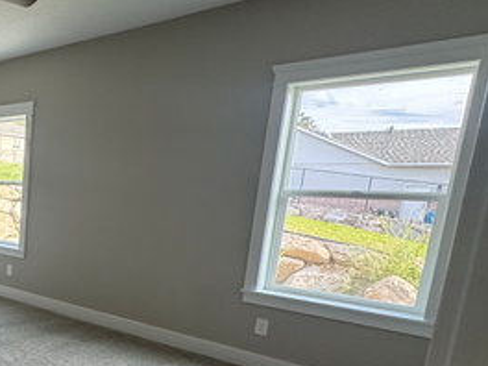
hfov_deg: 41.4
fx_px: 479
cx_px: -65
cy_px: 266
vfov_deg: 40.8
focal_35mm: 34
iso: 100
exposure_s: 1/99
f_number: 2.2
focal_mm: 2.22
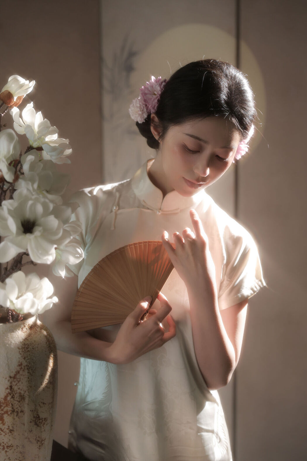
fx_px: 883
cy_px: 230
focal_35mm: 69
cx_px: 154
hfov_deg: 19.7
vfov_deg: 29.2
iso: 1000
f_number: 2.8
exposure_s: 1/160
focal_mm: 70
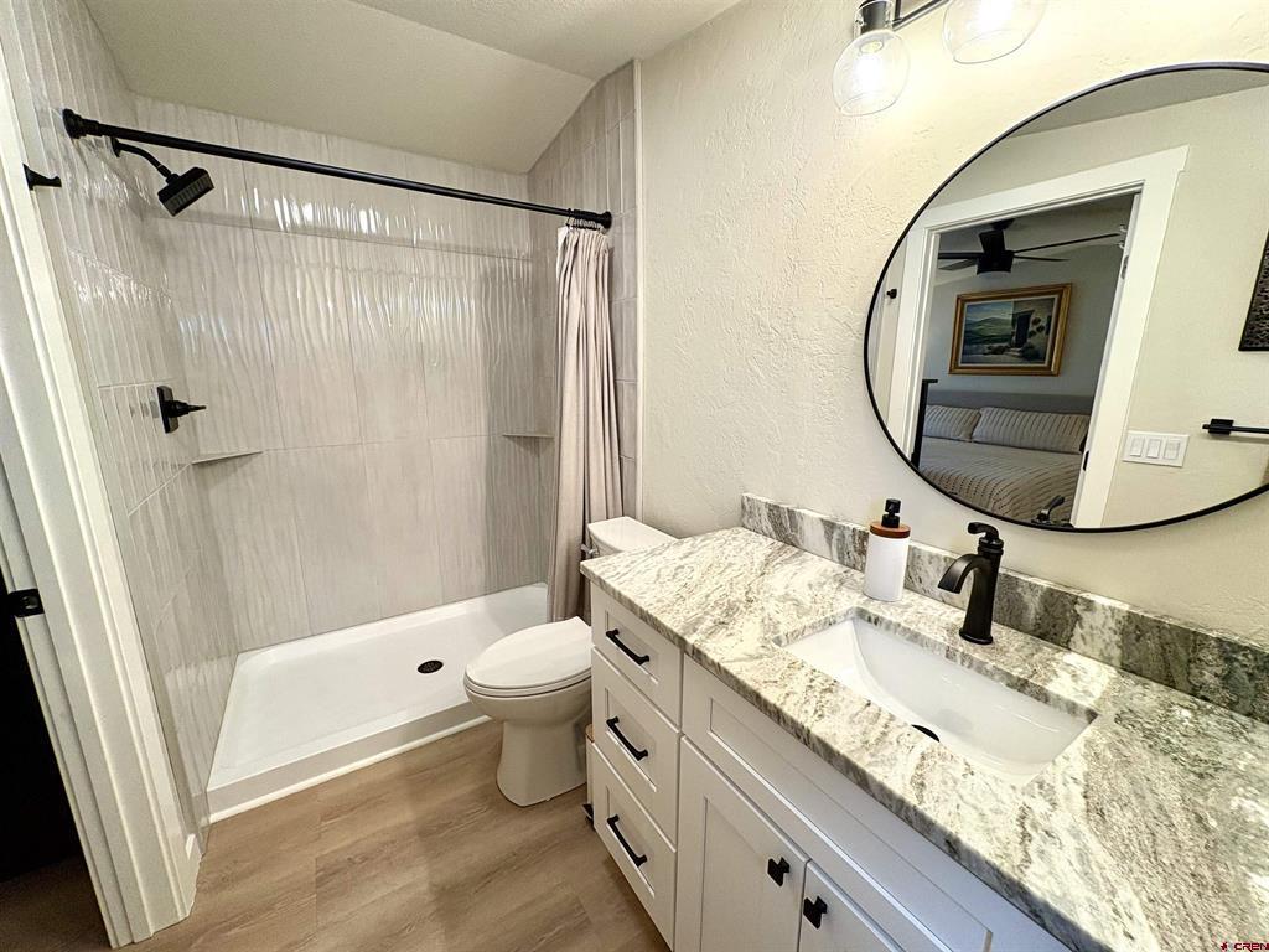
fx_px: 513
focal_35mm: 14
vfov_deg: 85.7
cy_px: 476
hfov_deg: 102.1
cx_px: 634
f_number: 2.2
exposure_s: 1/60
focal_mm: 2.22
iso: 160
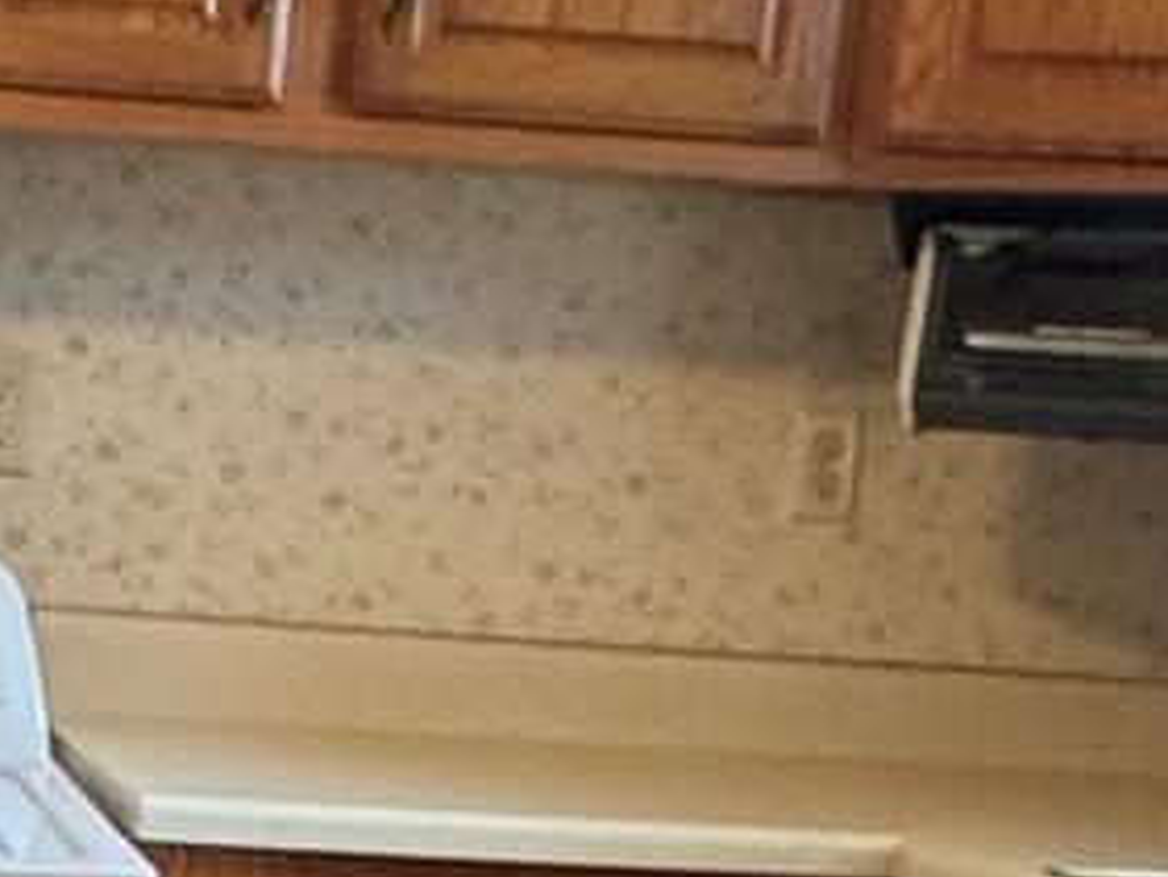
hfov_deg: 18.5
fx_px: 3443
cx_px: -145
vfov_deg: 14.1
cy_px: 1010
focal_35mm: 102
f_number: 2.2
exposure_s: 1/60
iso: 500
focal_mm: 2.22
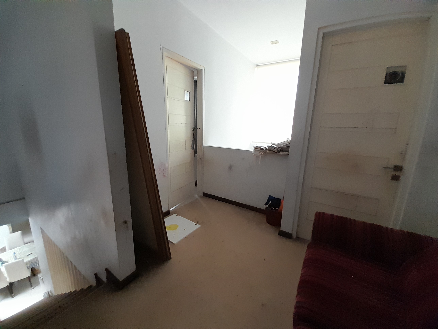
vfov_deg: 89.9
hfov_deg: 106.2
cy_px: 164
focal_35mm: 13
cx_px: 219
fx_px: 164
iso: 250
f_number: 2.2
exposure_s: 1/33
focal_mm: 1.13
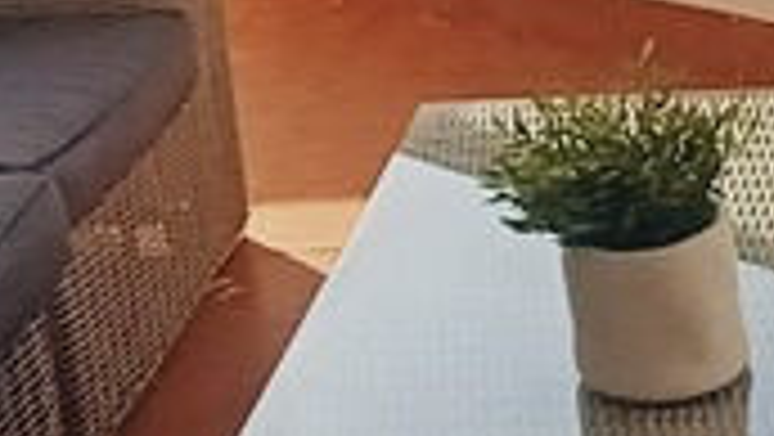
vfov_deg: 10.9
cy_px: -222
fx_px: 2197
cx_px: 675
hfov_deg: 19.7
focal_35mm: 107
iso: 40
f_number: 2.2
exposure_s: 1/923
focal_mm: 1.42
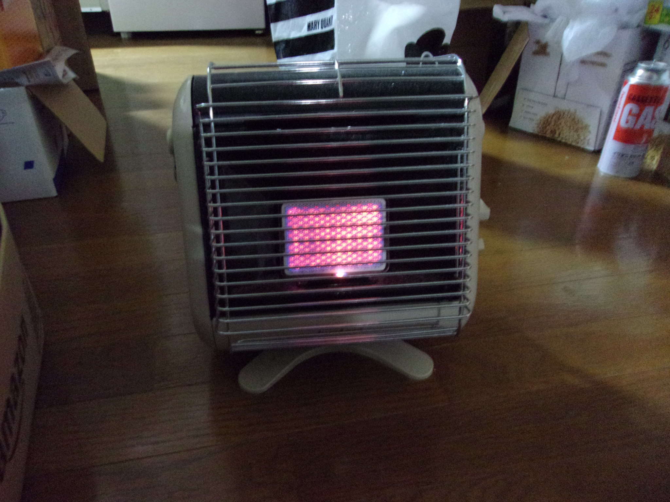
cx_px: 335
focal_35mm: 27
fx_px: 523
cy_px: 251
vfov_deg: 51.4
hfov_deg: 65.3
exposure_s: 1/4
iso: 800
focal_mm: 4.9
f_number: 3
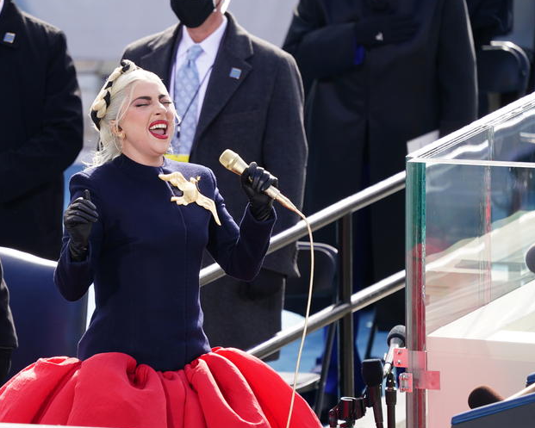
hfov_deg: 2.3
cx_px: 146
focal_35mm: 834
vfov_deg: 1.9
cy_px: 232
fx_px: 13208
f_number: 6.3
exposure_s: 1/1000
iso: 800
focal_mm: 600
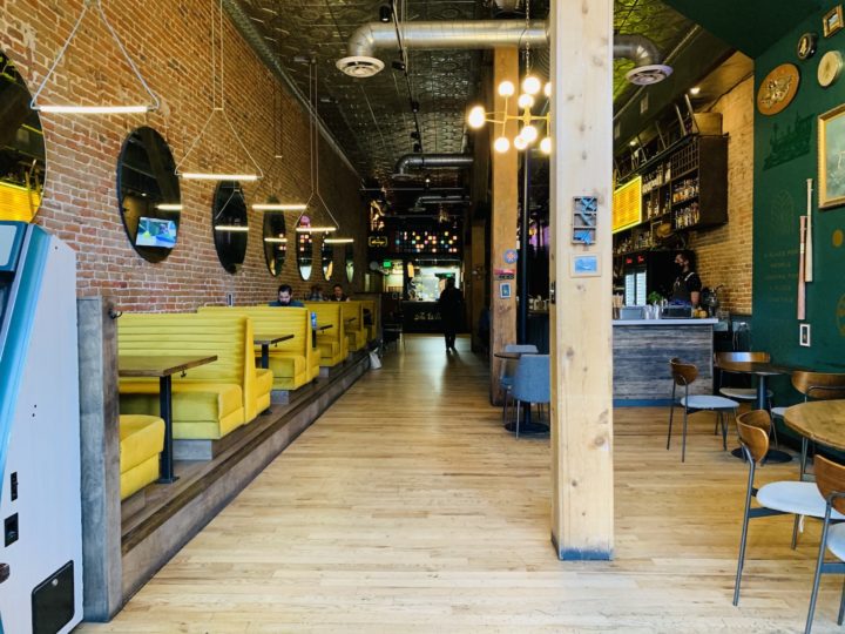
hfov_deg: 67.3
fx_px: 635
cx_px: 422
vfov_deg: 53.1
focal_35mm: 26
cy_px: 317
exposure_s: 1/40
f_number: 1.8
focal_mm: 4.25
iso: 320
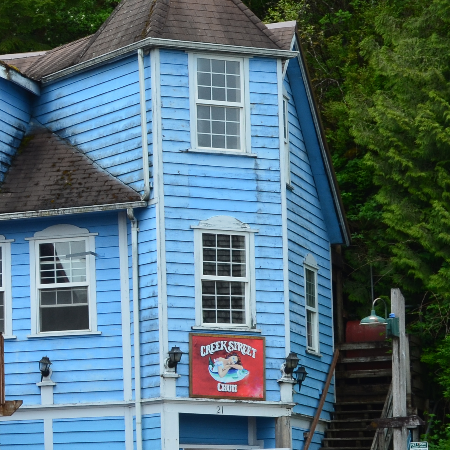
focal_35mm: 153
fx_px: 2250
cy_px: 303
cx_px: -243
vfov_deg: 11.4
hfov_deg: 11.0
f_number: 10
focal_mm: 36
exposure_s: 1/60
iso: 200
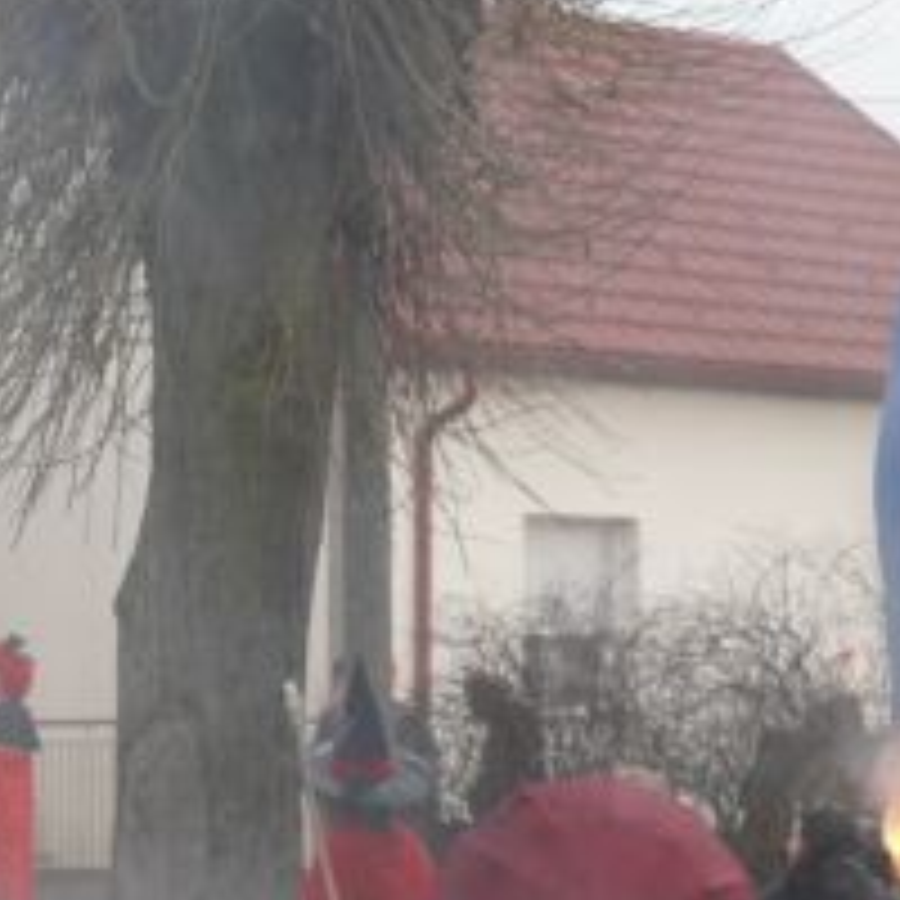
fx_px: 5528
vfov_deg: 9.3
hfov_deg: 9.1
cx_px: 1242
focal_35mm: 188
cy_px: 684
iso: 1600
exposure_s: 1/125
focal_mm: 29.8
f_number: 3.2
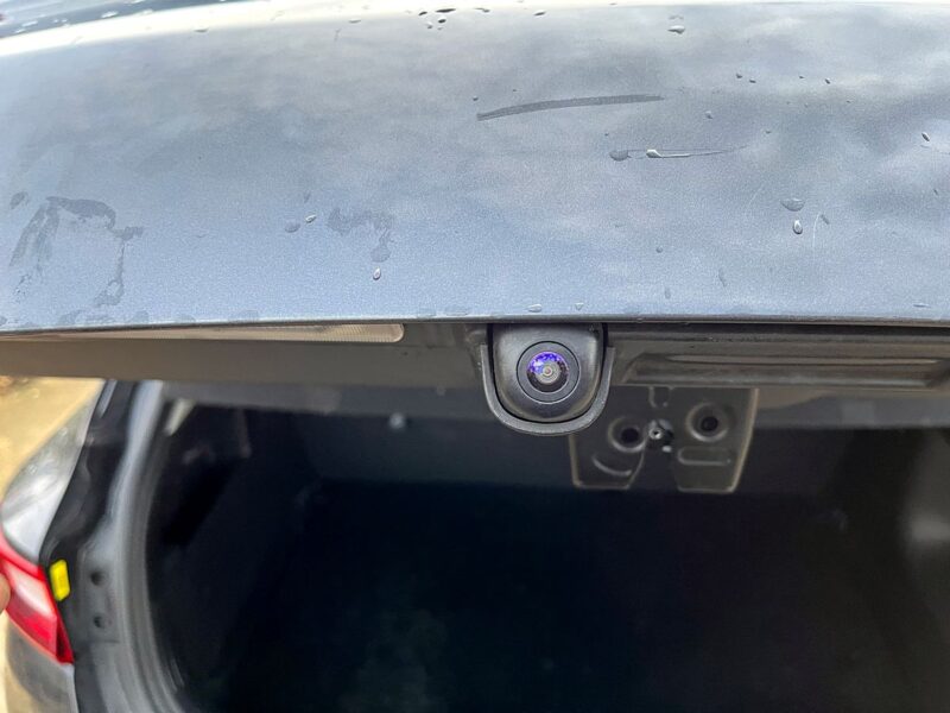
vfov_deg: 53.1
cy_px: 356
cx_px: 475
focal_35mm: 26
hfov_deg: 67.3
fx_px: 714
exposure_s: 1/83
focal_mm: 5.1
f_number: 1.6
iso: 125
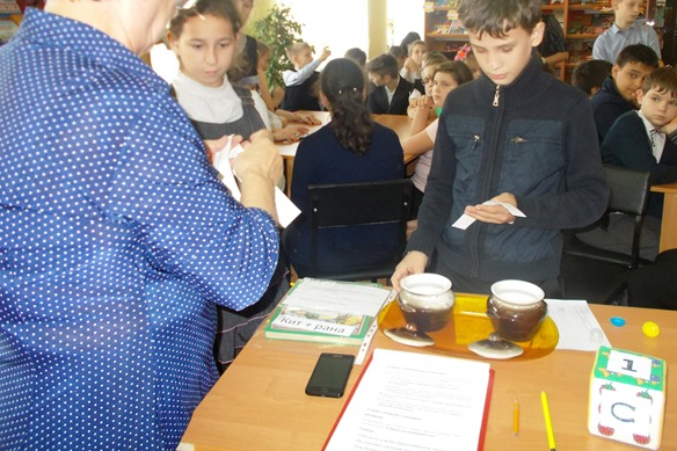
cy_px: 153
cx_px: 370
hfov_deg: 58.6
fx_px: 602
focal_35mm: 32
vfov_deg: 40.6
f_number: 3.2
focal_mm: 4.6
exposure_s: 1/25
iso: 200
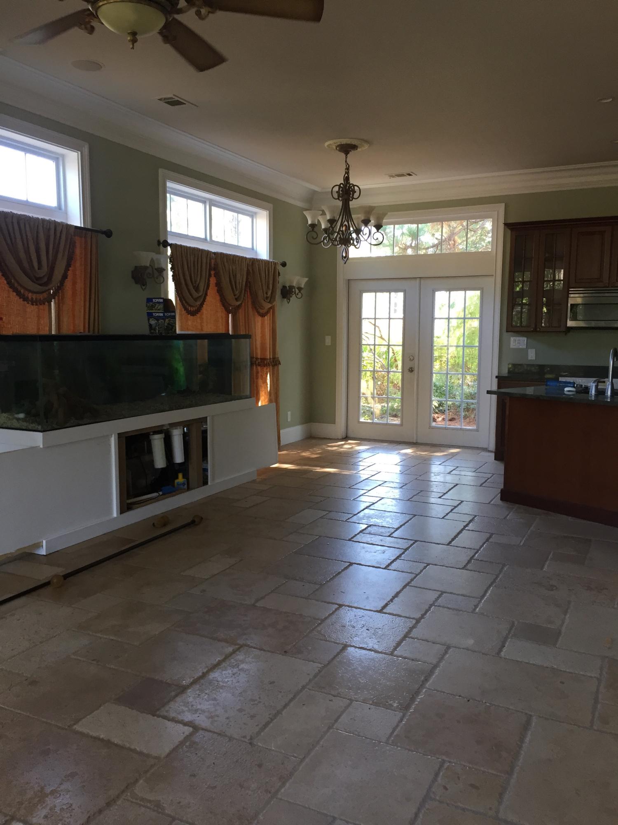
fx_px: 690
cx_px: 309
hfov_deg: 48.2
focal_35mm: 29
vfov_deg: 61.7
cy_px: 412
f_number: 2.2
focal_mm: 4.15
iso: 32
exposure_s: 1/30
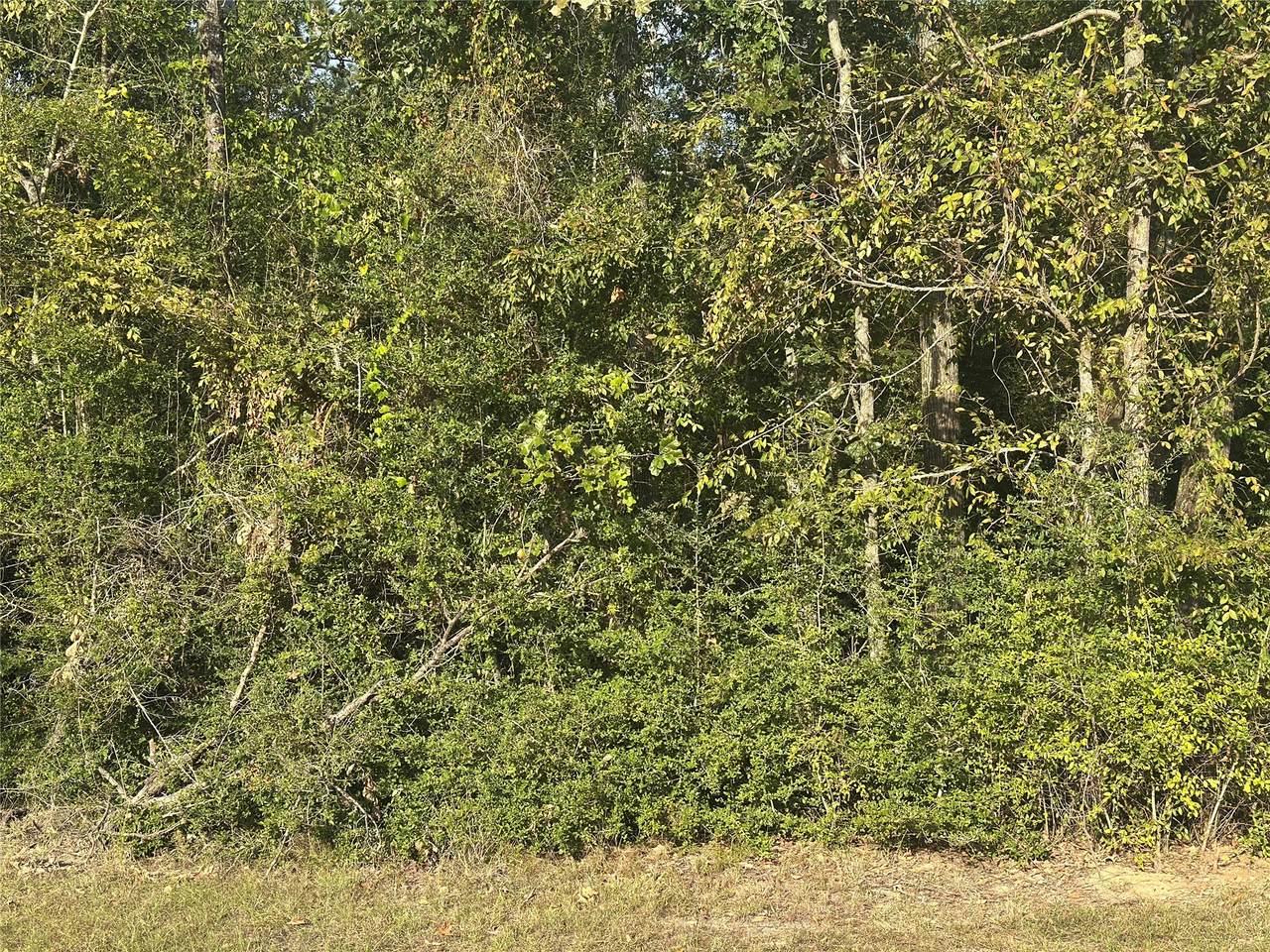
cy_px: 476
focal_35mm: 48
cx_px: 635
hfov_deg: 39.7
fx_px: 1761
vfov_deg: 30.3
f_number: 1.78
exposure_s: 1/1453
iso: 80
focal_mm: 6.86
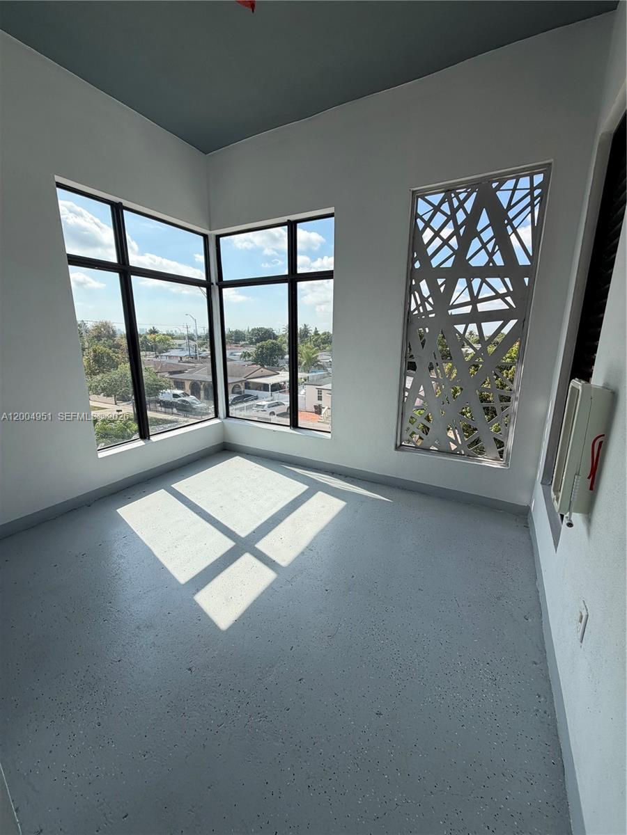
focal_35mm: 14
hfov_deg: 85.7
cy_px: 418
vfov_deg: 102.1
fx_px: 338
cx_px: 314
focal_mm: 2.22
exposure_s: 1/770
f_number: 2.2
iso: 32
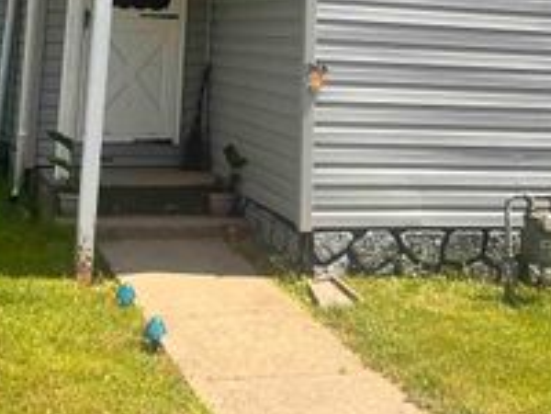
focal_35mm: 65
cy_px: -79
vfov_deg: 21.1
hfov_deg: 29.8
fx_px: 1035
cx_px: 251
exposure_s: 1/2252
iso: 50
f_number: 1.5
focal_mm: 5.7
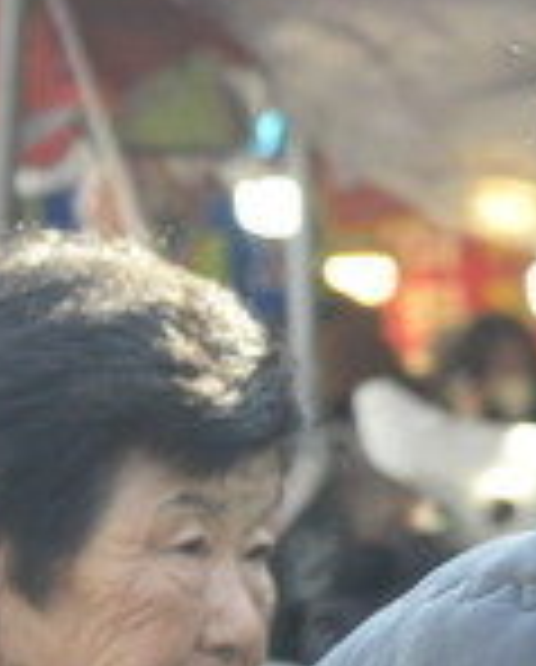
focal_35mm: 425
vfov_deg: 4.5
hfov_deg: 3.4
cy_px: 1310
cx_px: 2590
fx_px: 8402
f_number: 5.6
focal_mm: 48
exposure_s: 1/125
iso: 250
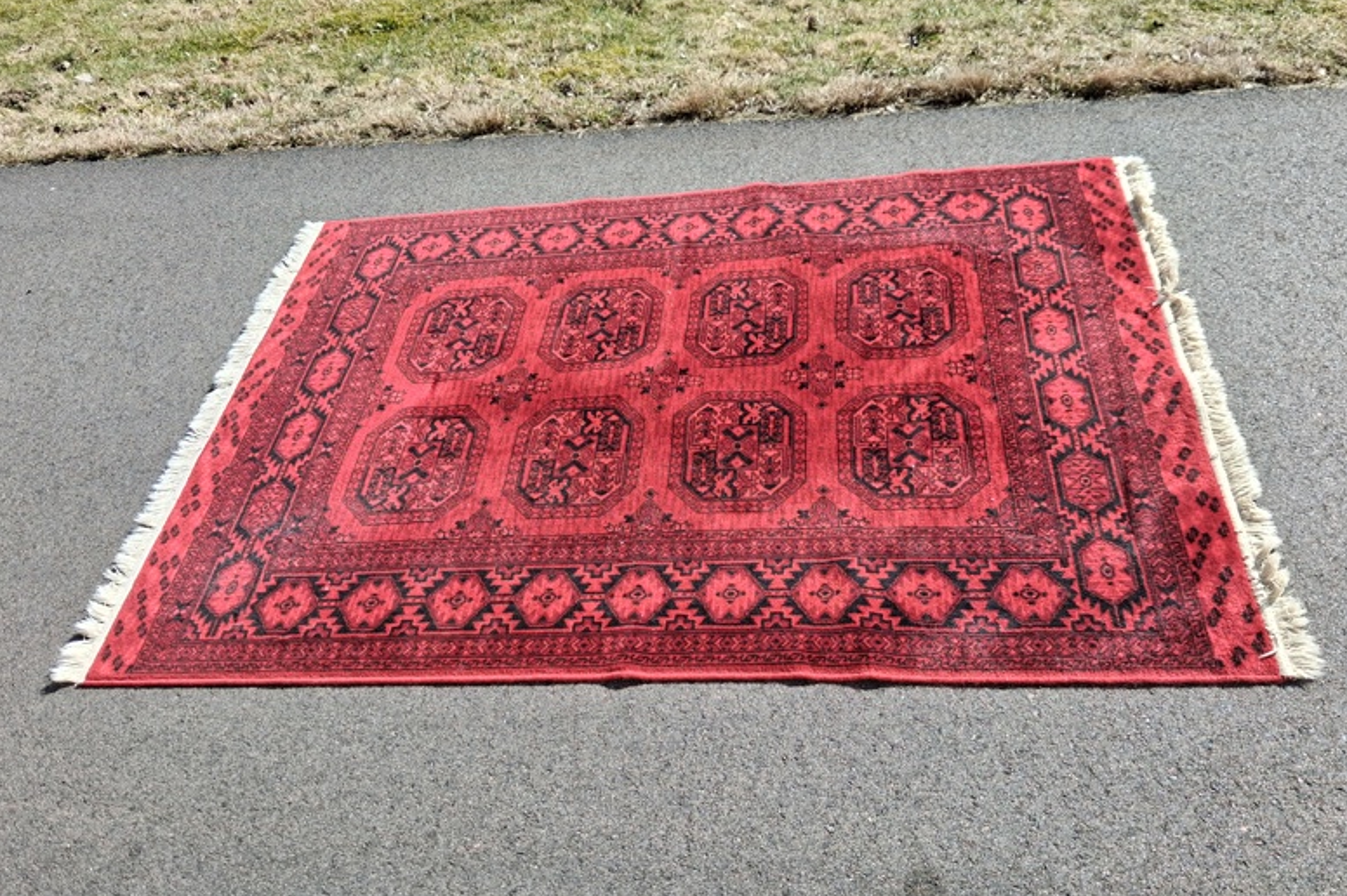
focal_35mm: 29
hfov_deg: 63.7
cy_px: 450
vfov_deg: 44.9
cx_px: 685
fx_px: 1085
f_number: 1.8
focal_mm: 4
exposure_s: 1/265
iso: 25
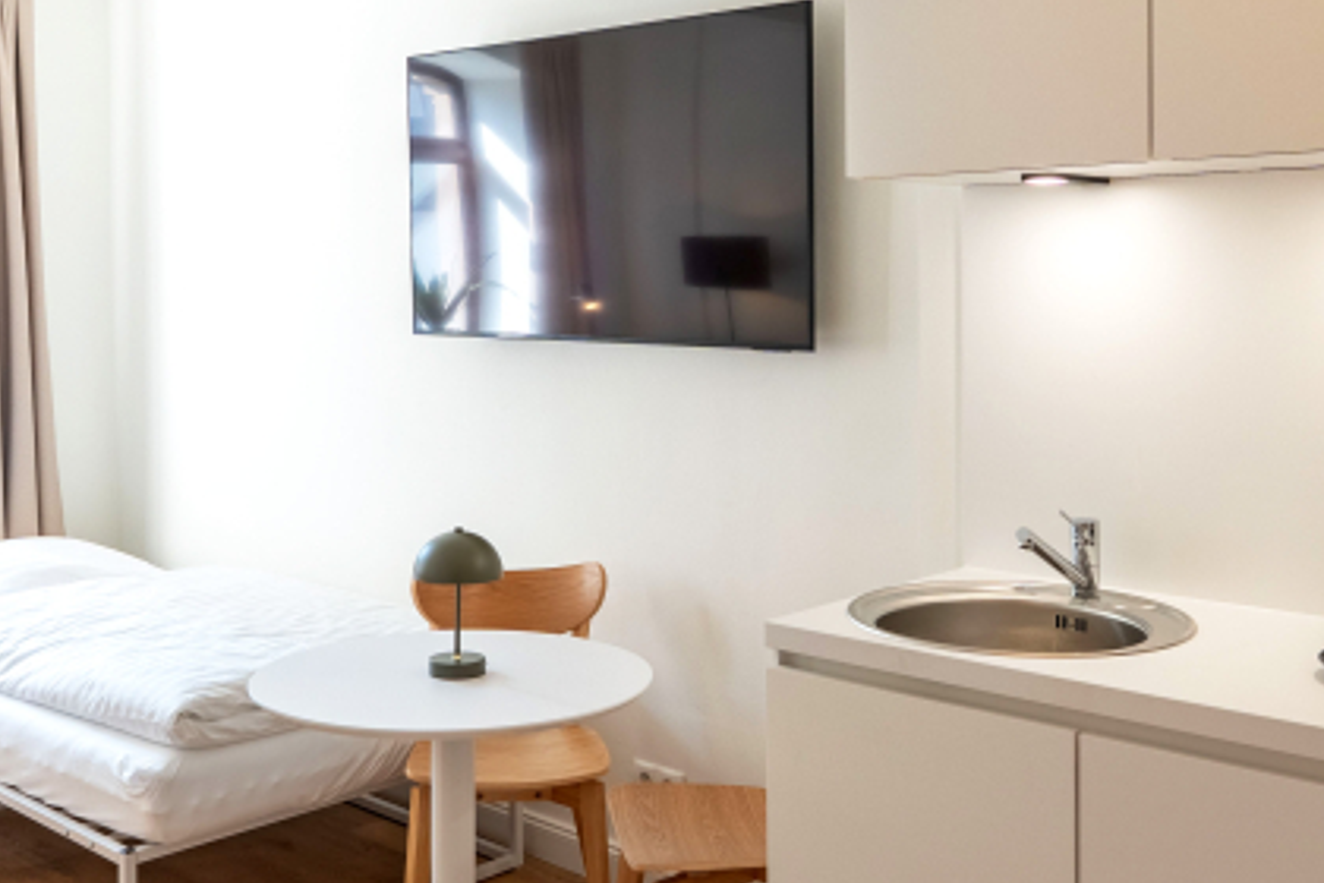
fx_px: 1471
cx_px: 615
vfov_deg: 33.1
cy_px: 287
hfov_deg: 48.4
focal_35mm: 40
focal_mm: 14
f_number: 5
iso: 320
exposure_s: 1/640
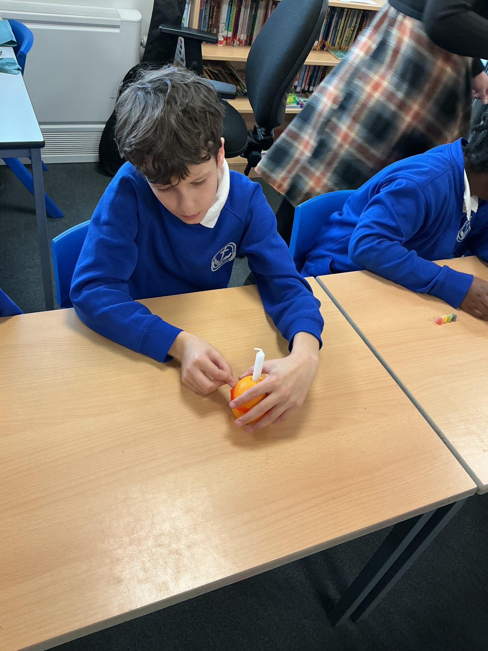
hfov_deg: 48.2
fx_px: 545
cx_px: 244
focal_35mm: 29
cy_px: 326
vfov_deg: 61.7
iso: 80
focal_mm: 3
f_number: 1.8
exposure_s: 1/60
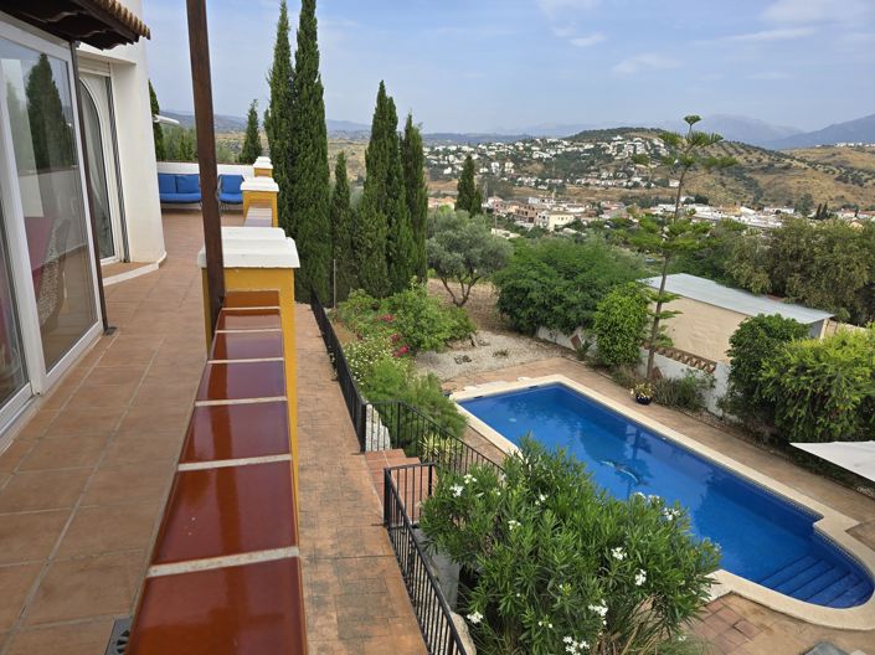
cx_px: 438
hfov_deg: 74.0
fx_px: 581
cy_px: 328
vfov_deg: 58.8
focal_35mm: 23
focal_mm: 6.3
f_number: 1.7
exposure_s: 1/568
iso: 12
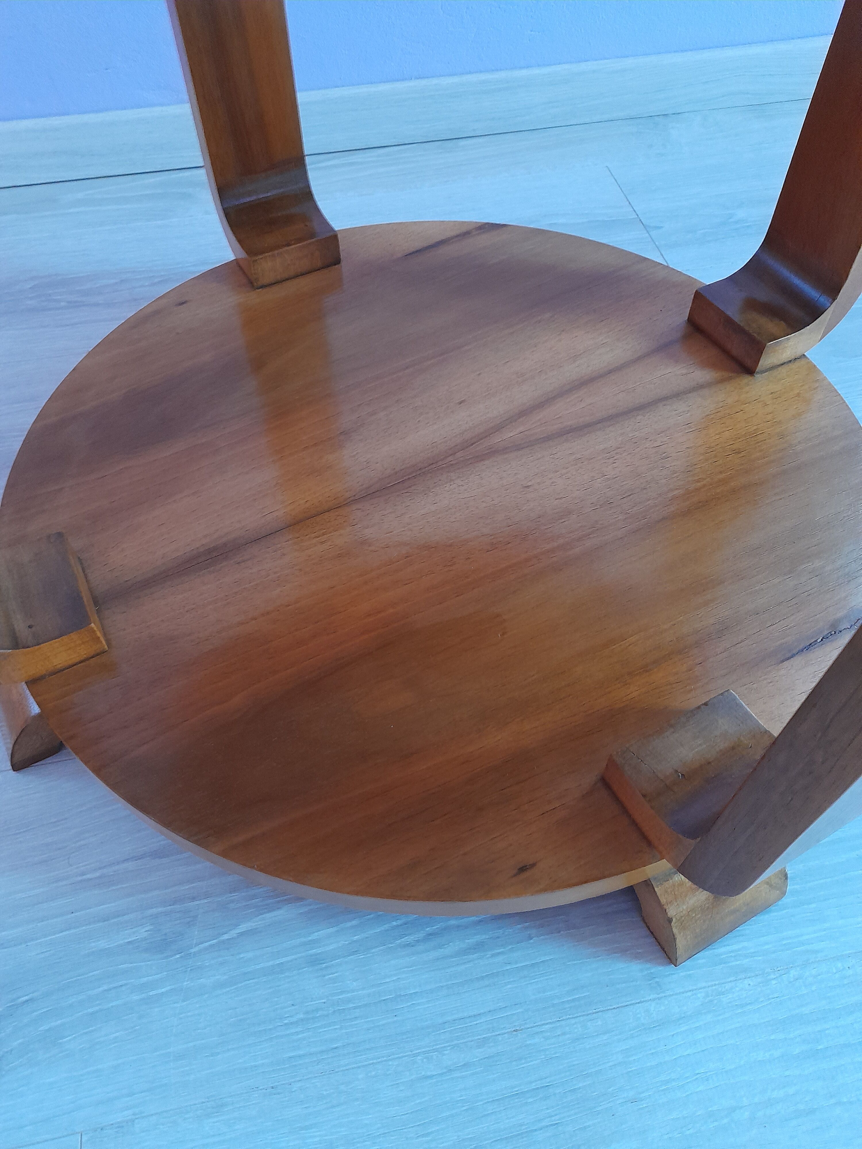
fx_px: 830
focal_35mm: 25
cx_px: 431
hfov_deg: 54.9
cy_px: 574
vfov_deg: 69.4
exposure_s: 1/25
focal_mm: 4.6
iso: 400
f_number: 2
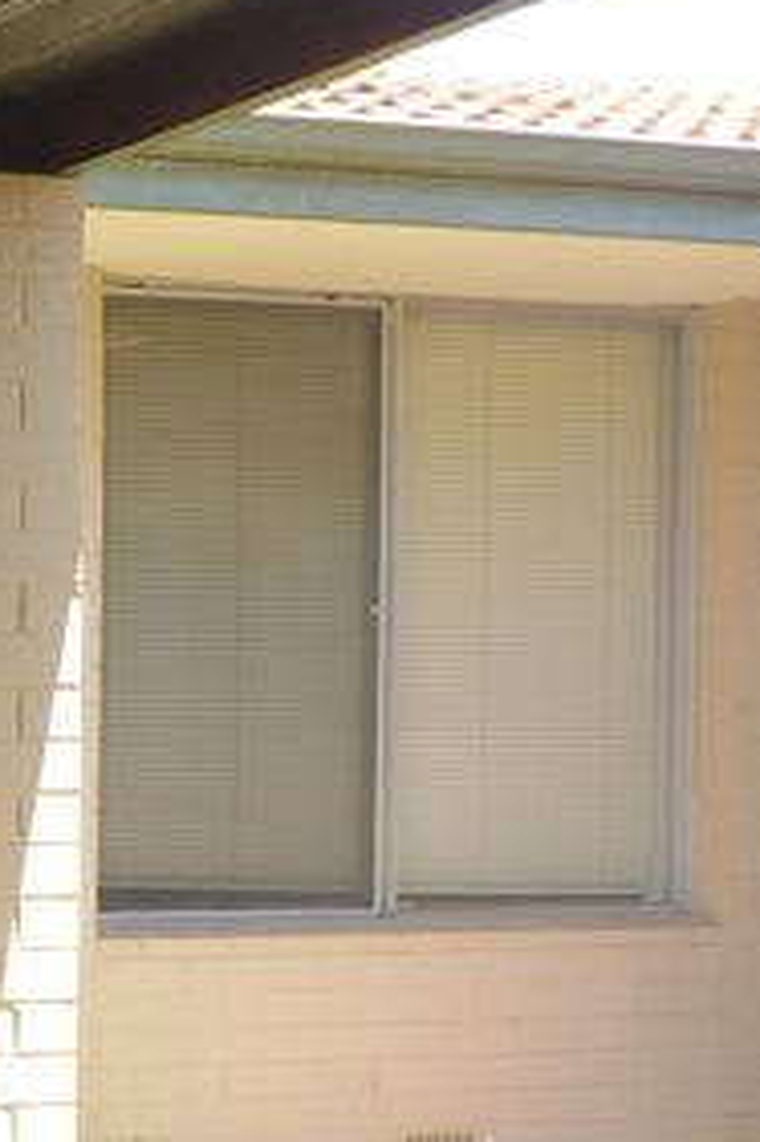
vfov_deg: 24.3
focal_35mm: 83
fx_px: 2631
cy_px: 837
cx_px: -805
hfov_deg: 13.7
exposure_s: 1/125
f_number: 3.3
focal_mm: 4.9
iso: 100
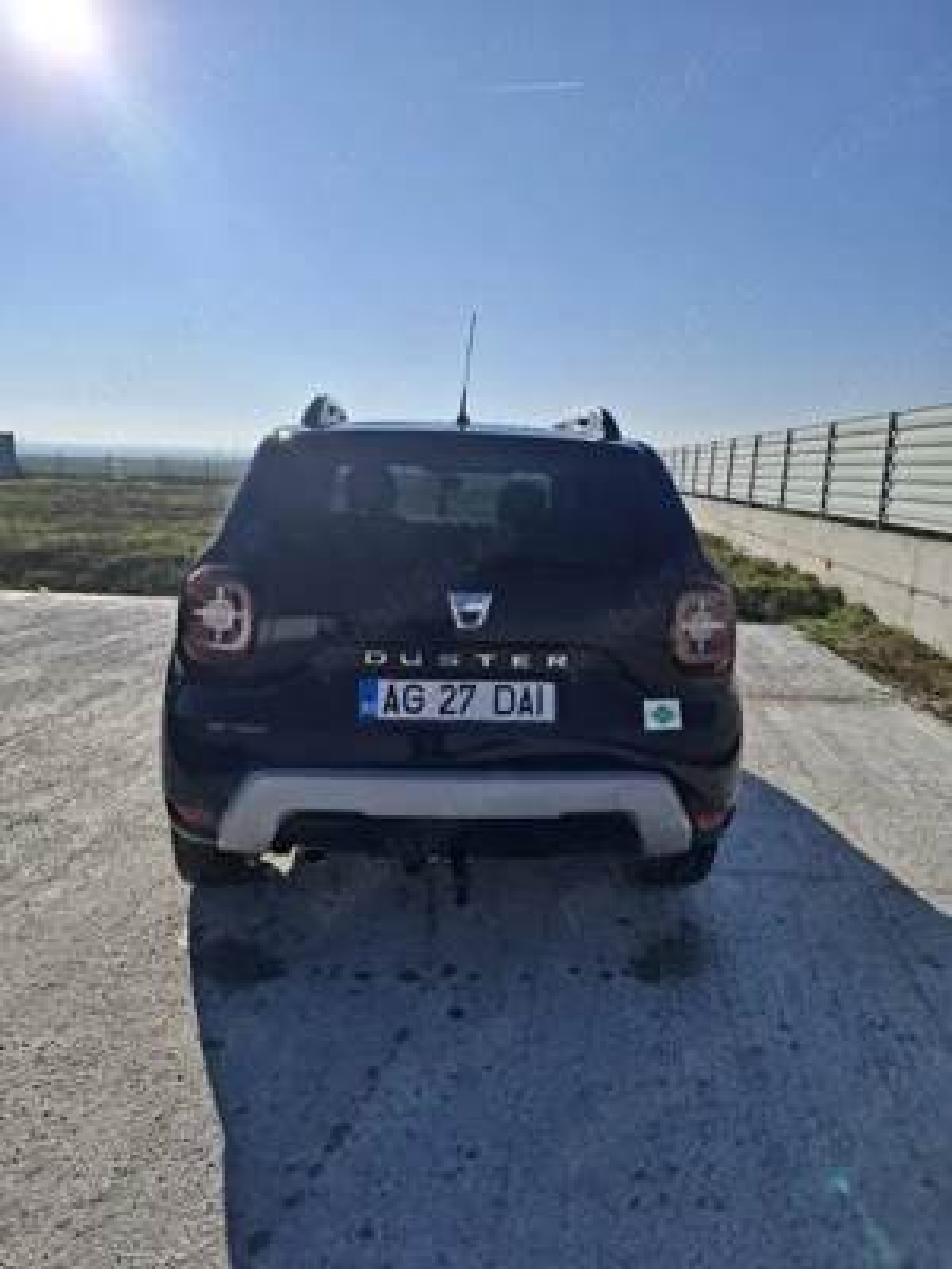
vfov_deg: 73.9
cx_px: 476
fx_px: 843
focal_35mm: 23
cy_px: 634
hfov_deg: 58.9
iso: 50
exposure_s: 1/10000
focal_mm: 5.54
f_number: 1.8
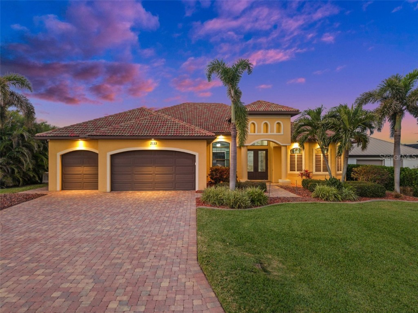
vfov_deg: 56.8
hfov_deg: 71.6
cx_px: 209
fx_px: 290
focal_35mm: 24
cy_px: 156
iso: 240
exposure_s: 1/15
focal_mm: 8.67
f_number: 1.8
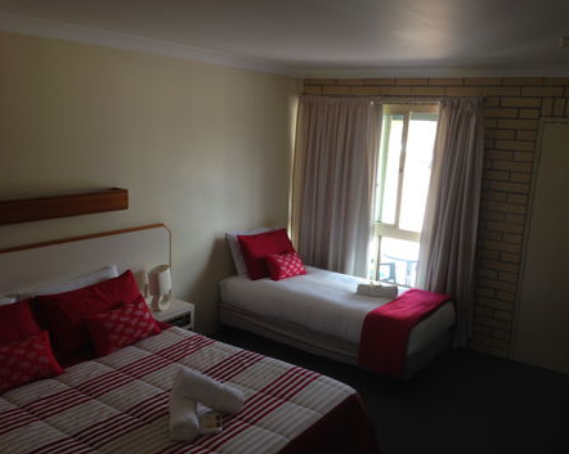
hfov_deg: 51.5
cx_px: 306
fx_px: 589
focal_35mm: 35
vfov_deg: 42.2
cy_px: 225
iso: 50
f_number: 2.4
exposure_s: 1/20
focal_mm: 4.12
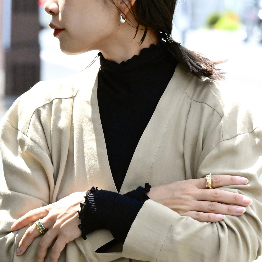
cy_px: 188
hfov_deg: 4.8
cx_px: 131
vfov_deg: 4.8
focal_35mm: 364
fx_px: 3117
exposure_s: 1/4000
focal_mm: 190
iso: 10000
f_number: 11
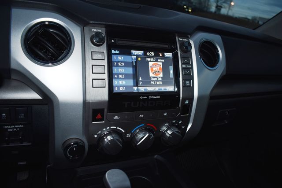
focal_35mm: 27
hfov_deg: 67.4
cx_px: 141
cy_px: 94
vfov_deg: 48.0
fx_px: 212
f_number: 3.5
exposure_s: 1/60
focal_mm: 18
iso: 160
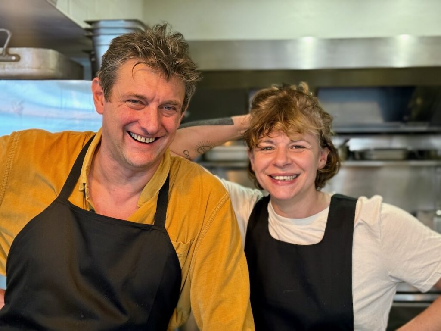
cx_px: 220
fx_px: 612
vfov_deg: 30.3
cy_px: 166
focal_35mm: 48
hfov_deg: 39.7
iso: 200
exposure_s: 1/50
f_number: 1.78
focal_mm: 6.76
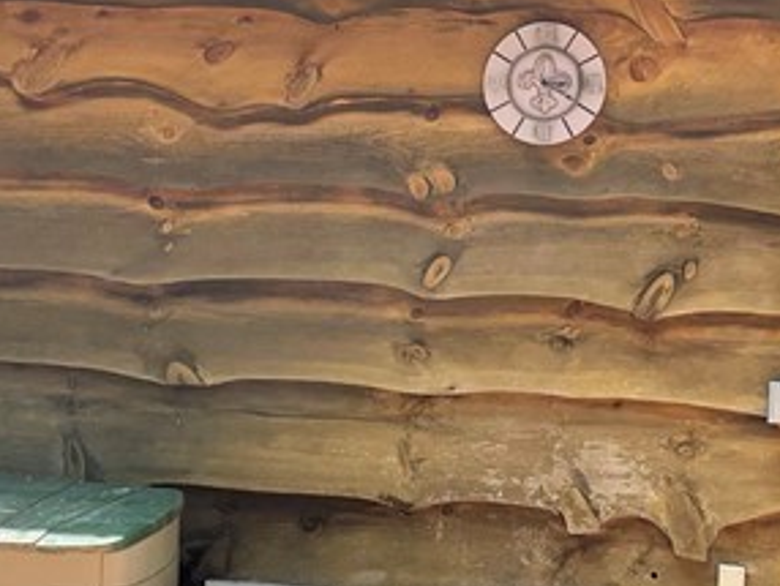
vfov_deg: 15.8
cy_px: 82
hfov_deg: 21.0
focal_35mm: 93
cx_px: 322
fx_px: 2097
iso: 32
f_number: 1.6
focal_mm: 4.2
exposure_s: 1/584
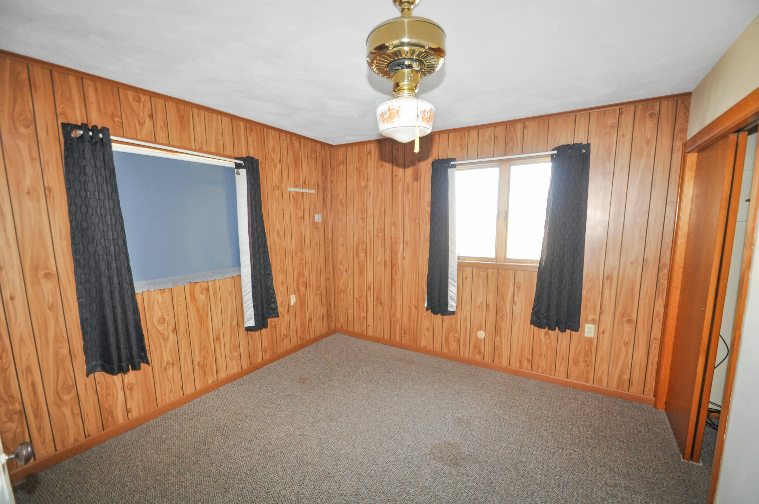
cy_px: 252
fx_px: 316
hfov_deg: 100.5
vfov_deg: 77.2
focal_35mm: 15
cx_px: 380
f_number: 4
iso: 800
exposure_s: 1/60
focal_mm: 10
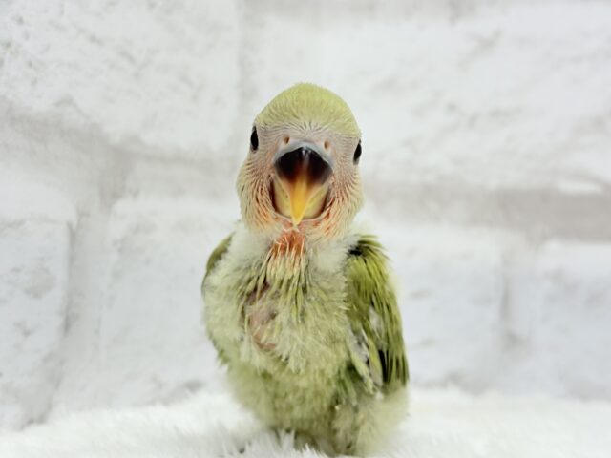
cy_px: 229
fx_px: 918
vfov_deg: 28.0
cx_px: 306
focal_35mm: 52
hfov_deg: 36.8
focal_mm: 5.96
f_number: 1.6
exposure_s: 1/50
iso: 40
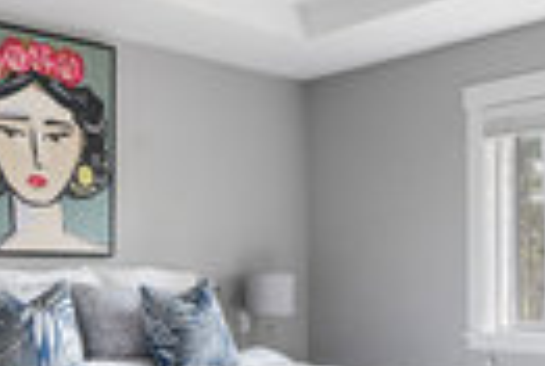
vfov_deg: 25.4
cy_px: 262
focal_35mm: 53
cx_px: 327
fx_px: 804
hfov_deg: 37.3
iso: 400
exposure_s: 1/1.25
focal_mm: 16
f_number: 7.1
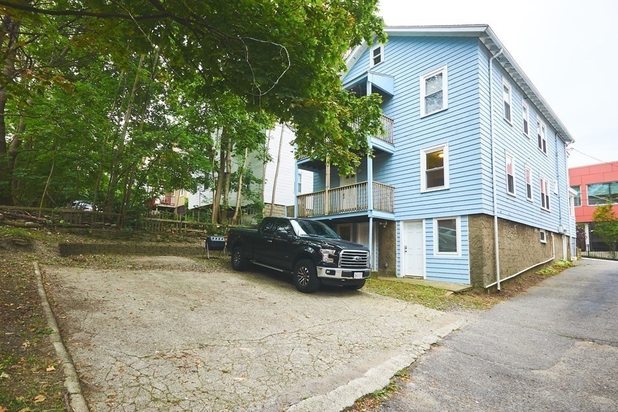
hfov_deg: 96.6
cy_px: 218
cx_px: 291
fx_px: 275
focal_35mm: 16
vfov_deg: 73.7
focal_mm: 10
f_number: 8
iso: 400
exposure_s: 1/60
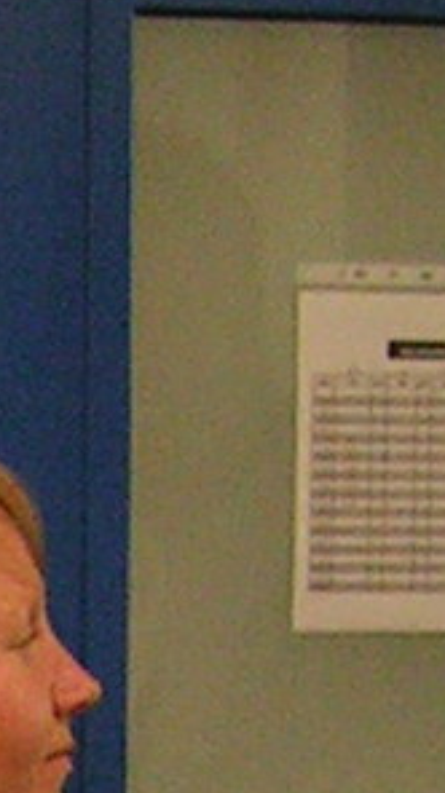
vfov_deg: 6.7
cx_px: -914
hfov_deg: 3.7
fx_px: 6686
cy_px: 1192
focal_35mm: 318
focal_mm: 6.3
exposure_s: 1/50
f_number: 2.8
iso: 125
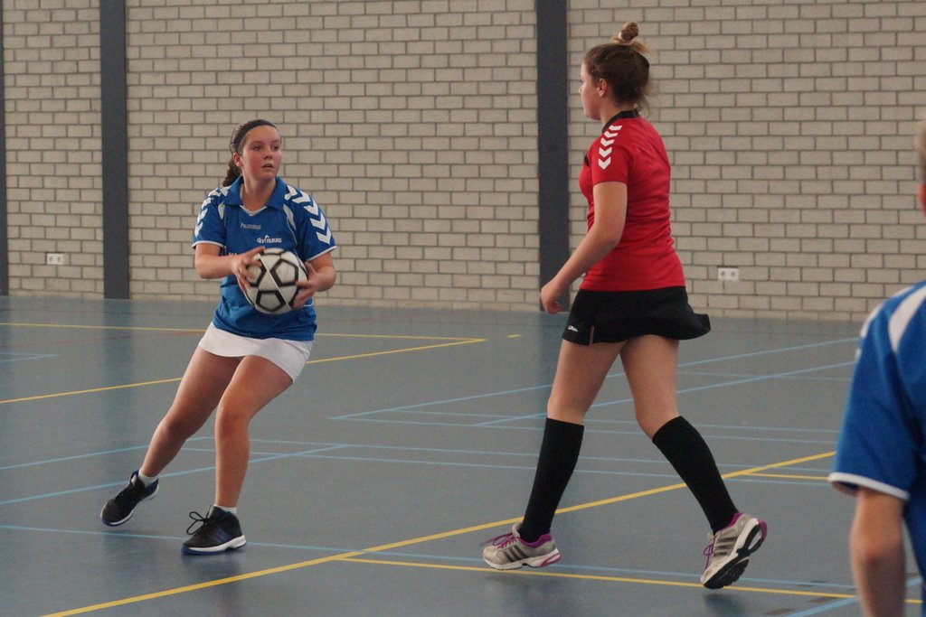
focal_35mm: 75
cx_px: 463
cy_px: 308
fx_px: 1929
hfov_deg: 27.0
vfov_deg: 18.2
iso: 1250
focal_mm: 50
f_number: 4
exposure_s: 1/250
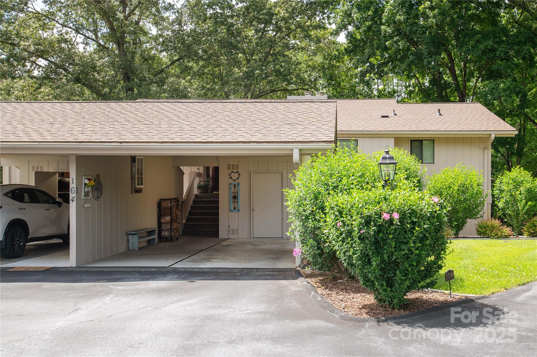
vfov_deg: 43.5
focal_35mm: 30
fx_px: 447
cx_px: 268
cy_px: 178
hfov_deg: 62.0
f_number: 7.1
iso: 320
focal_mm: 30
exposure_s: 1/1000
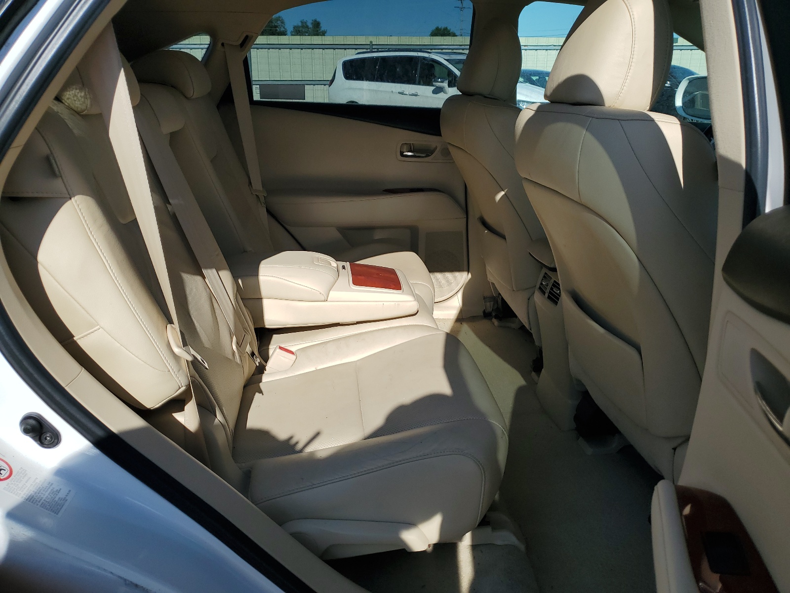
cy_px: 296
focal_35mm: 26
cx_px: 395
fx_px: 593
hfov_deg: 67.3
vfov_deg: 53.1
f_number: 1.5
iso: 50
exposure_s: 1/5000
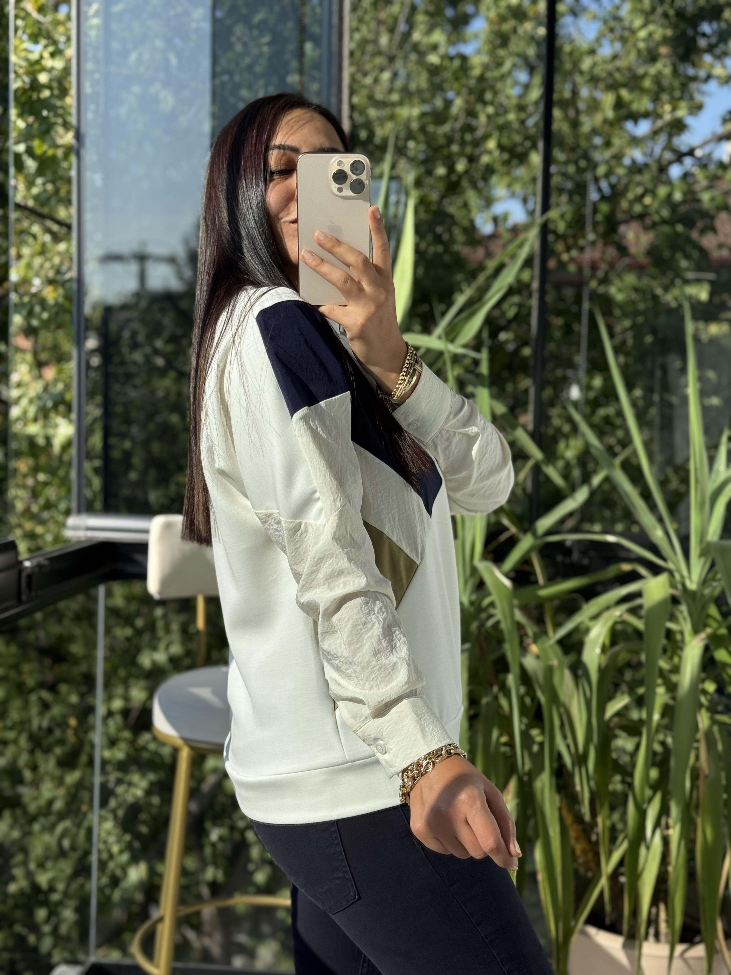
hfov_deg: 30.3
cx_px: 366
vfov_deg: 39.7
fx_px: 1352
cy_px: 488
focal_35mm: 48
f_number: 1.78
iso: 64
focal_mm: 6.76
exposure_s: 1/1543
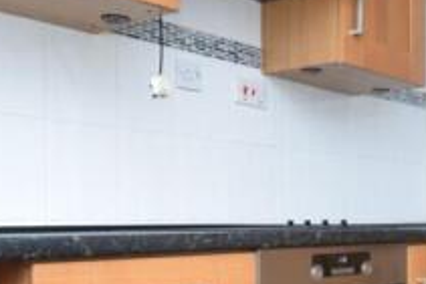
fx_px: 717
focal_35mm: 61
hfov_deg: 31.1
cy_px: 219
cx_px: 405
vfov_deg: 22.2
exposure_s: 1/80
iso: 800
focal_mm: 13
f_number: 4.5
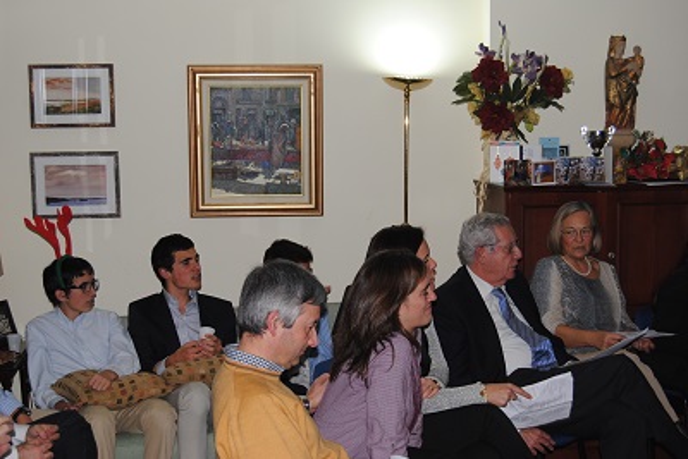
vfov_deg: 22.6
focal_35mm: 60
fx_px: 1147
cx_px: 344
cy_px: 230
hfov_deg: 33.4
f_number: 5
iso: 200
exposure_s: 1/60
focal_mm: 40
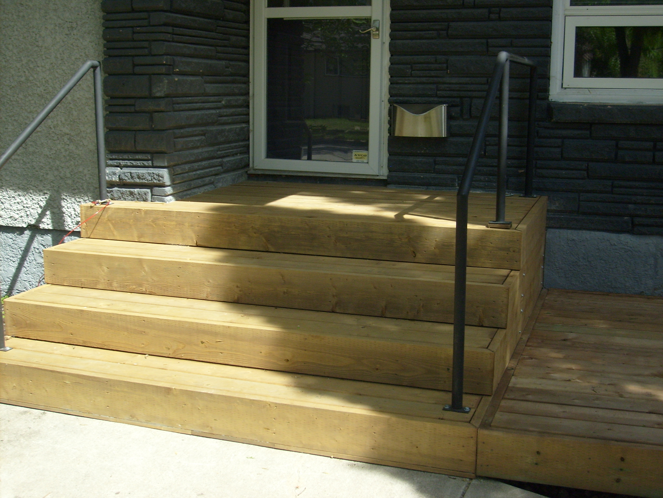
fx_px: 824
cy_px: 249
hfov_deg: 43.9
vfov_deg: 33.6
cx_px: 332
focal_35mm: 43
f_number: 7.7
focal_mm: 7.2
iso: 80
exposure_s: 1/90
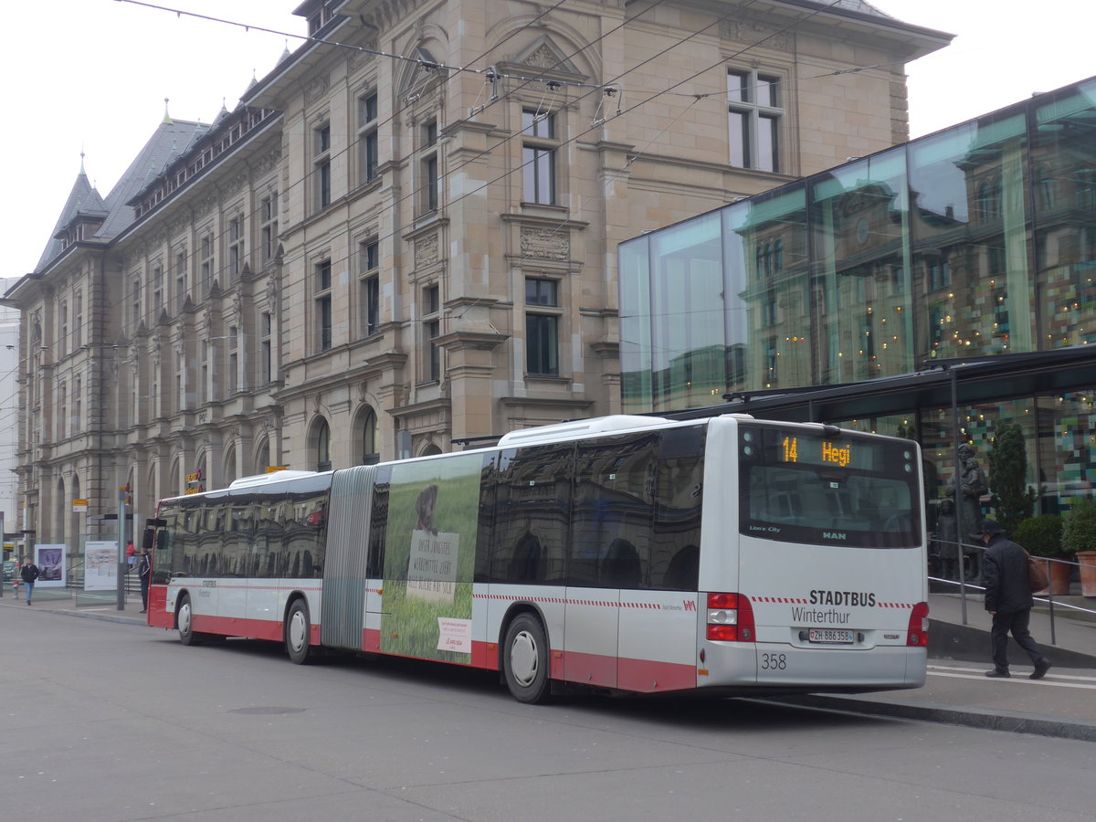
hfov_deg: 41.2
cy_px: 411
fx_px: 1456
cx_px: 548
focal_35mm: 46
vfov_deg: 31.5
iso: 80
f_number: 3
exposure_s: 1/80
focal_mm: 9.5
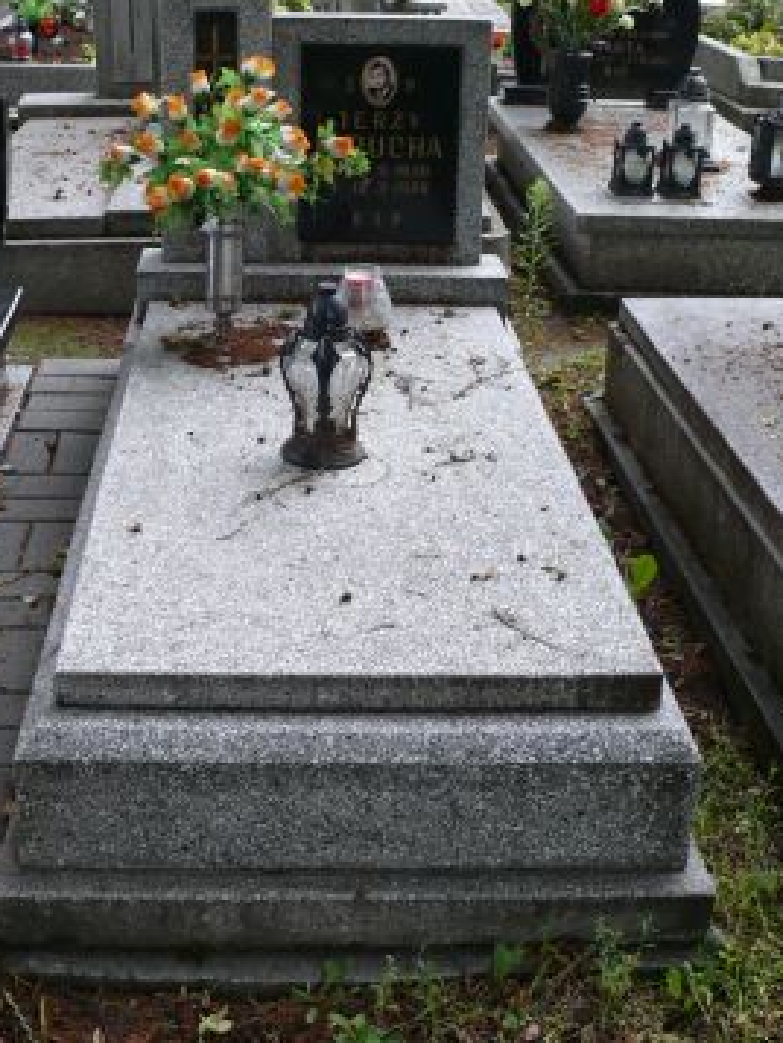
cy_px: 485
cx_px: 321
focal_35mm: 47
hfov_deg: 30.8
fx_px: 1417
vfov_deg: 40.4
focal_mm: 7.4
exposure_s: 1/30
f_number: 2.8
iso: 100
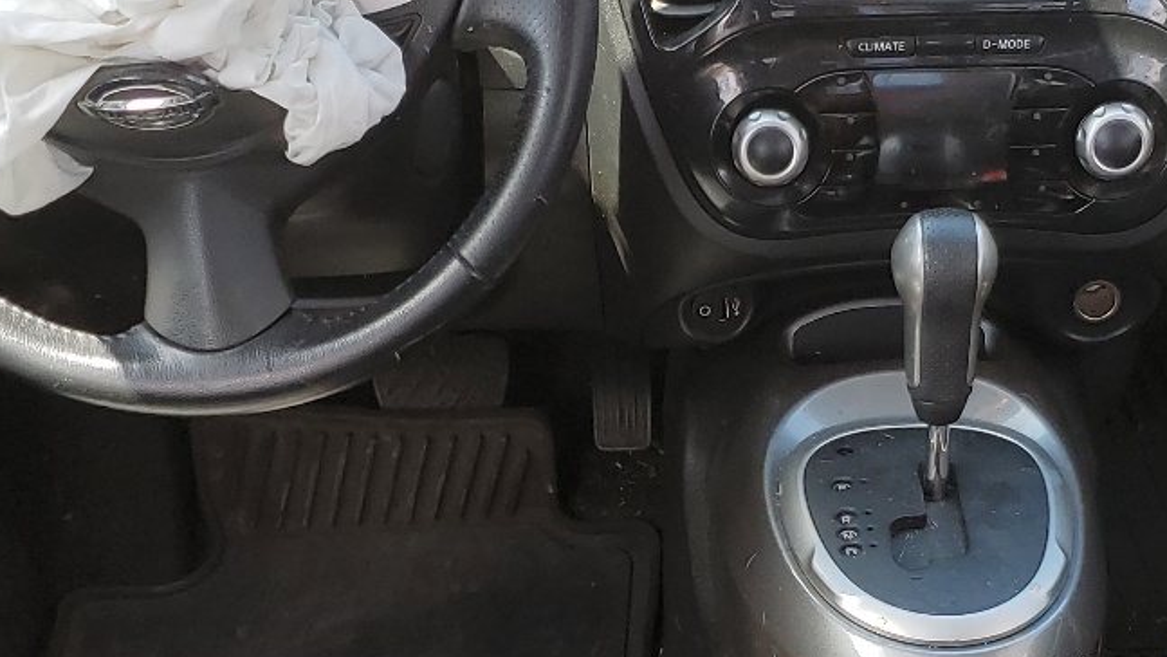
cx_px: 750
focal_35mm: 70
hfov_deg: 30.0
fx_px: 2166
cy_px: 561
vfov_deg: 17.0
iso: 50
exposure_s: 1/286
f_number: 1.5
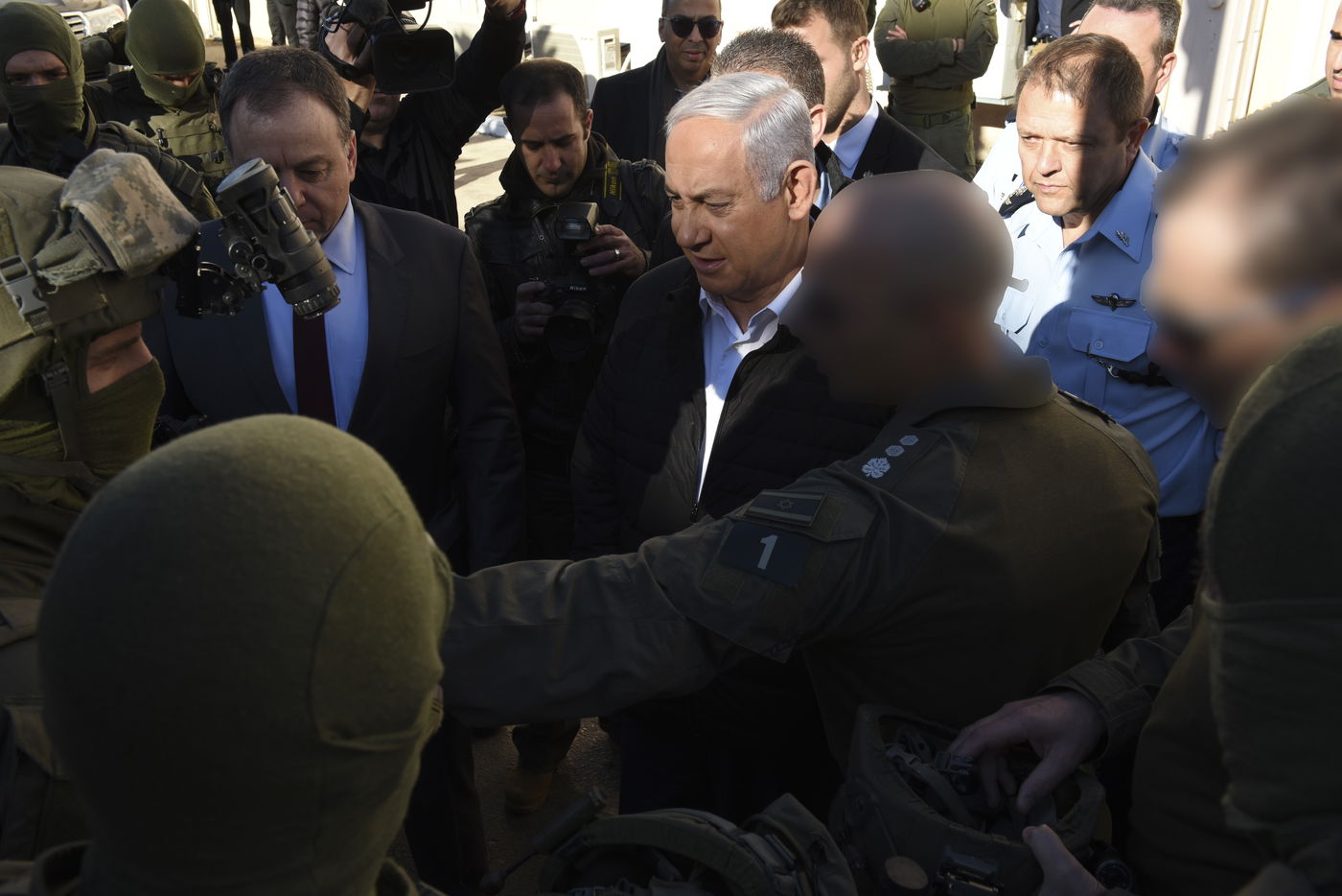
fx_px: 1305
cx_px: 671
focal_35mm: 35
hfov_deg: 54.4
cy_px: 448
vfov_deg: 37.9
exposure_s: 1/320
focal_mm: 35
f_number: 13
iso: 400
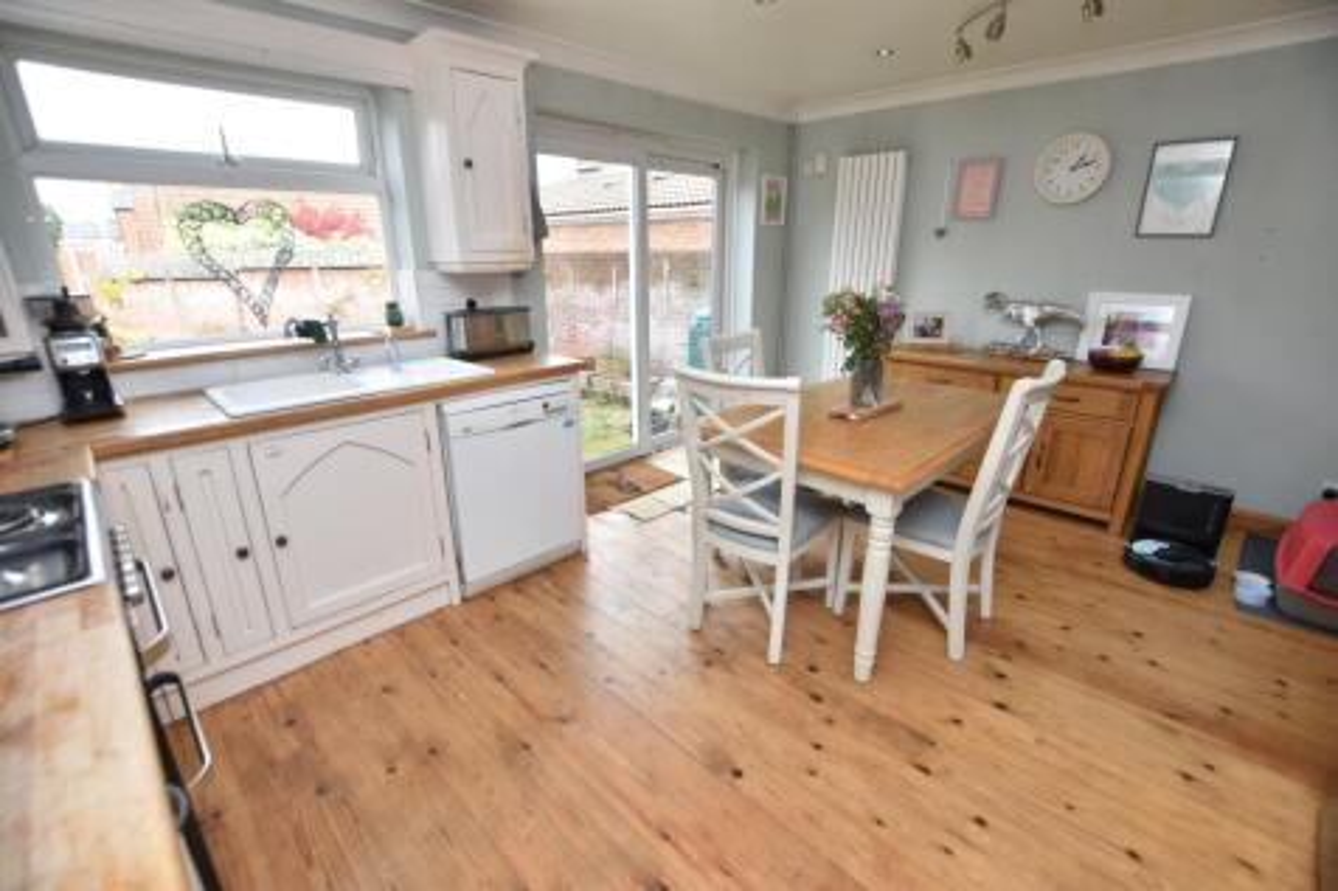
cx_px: 669
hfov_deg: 100.4
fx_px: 557
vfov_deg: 77.3
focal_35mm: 15
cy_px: 446
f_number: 4
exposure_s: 1/60
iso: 100
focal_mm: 10
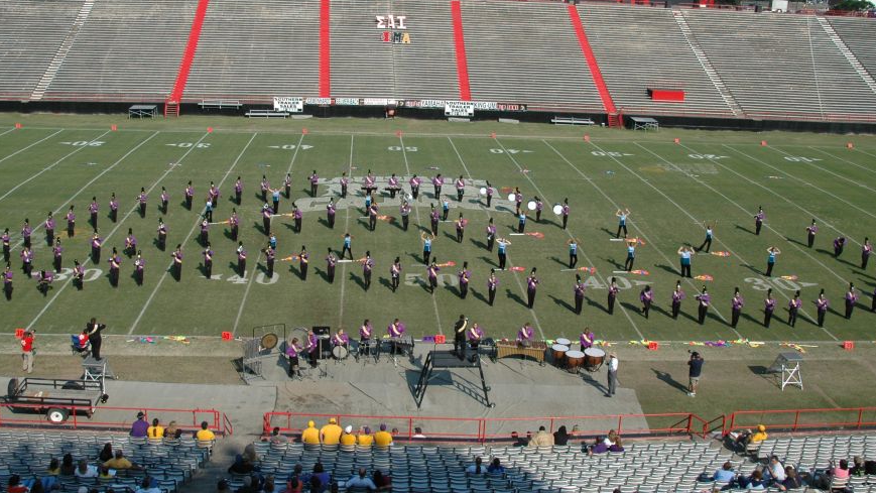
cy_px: 191
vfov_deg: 31.9
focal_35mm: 37
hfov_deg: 54.0
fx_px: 860
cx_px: 415
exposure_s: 1/320
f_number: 10
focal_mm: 20
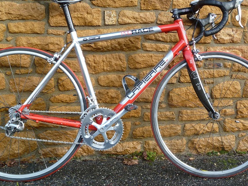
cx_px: 129
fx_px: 344
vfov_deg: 30.3
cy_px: 92
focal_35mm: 48
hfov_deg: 39.6
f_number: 3.6
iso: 160
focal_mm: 6.5
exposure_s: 1/200
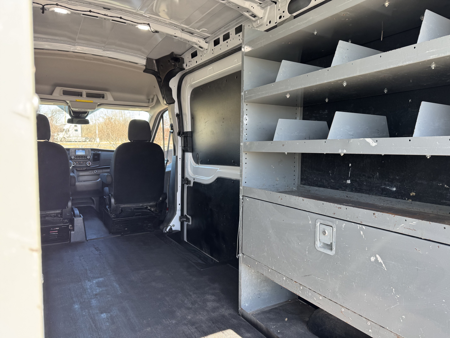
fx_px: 312
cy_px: 169
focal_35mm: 24
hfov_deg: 71.6
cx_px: 225
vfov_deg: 56.8
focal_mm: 6.76
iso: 80
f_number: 1.78
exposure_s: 1/121
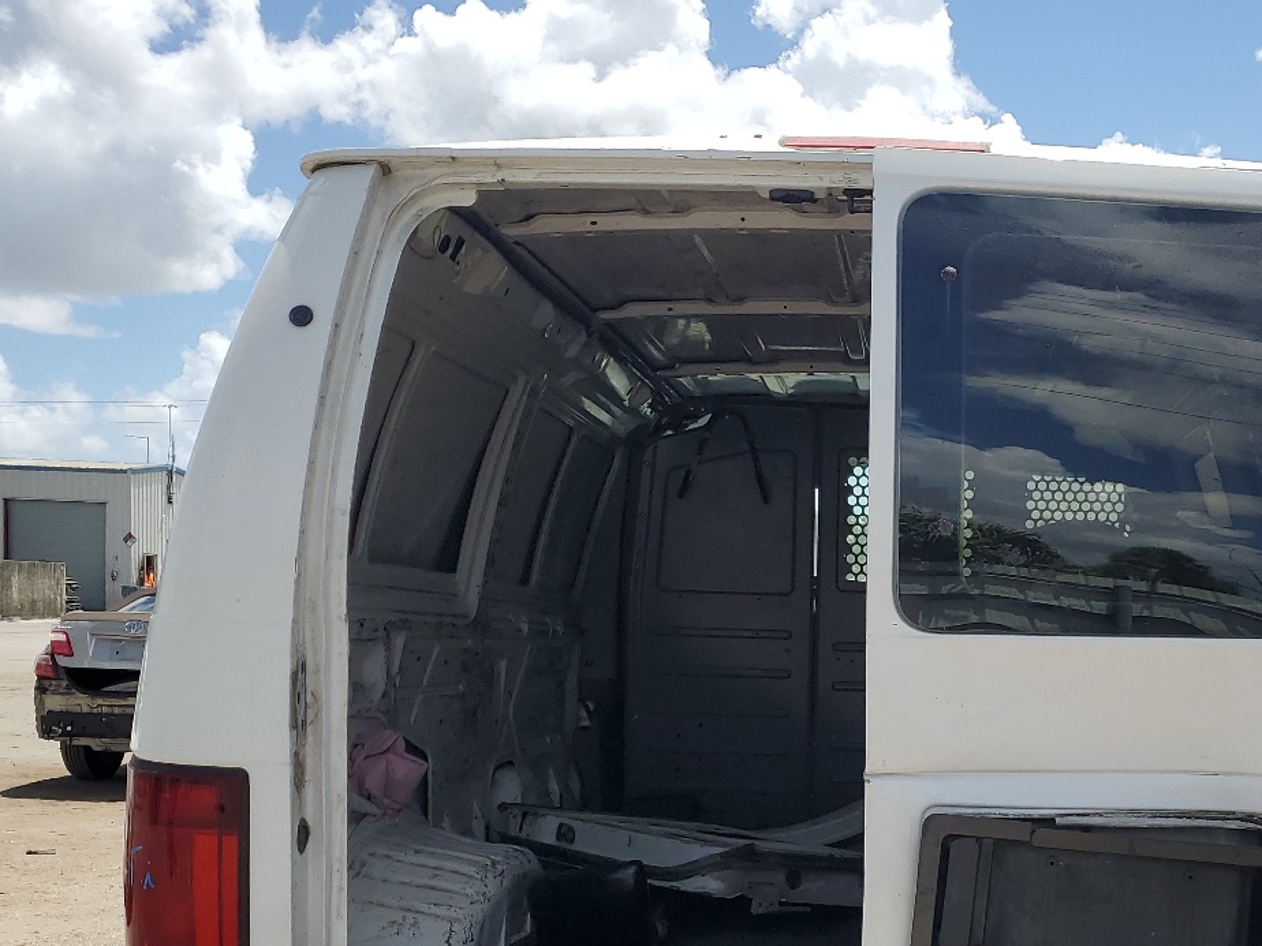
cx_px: 925
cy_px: 773
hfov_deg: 41.0
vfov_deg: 31.3
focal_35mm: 45
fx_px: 1641
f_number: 1.5
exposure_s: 1/3333
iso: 50
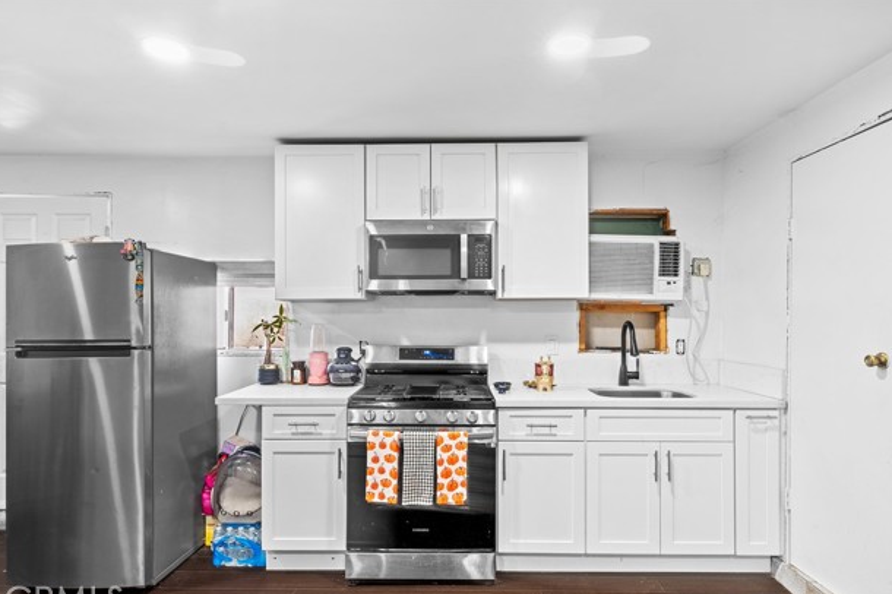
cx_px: 447
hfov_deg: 81.2
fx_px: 520
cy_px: 308
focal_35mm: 21
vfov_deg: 59.4
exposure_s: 2
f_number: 9.5
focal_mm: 20
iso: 320
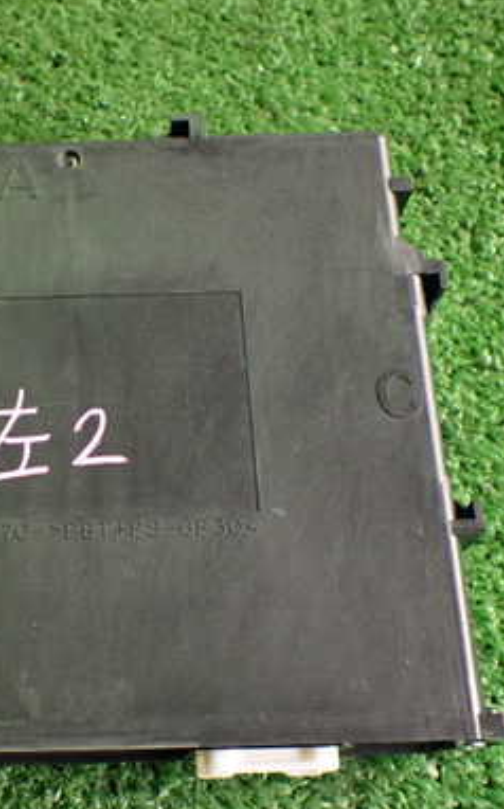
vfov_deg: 40.3
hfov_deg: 25.0
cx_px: 44
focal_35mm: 50
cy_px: 460
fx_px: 1101
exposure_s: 1/100
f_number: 2.3
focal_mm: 5.4
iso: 800
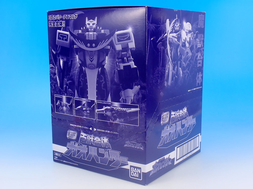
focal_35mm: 50
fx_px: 365
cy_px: 94
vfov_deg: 29.1
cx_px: 126
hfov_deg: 38.2
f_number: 13
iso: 100
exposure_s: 1.3
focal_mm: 9.01
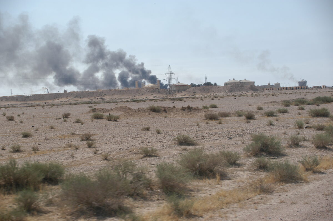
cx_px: 166
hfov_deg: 27.0
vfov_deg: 18.1
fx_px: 693
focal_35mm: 75
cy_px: 110
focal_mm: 50
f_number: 10
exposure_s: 1/350
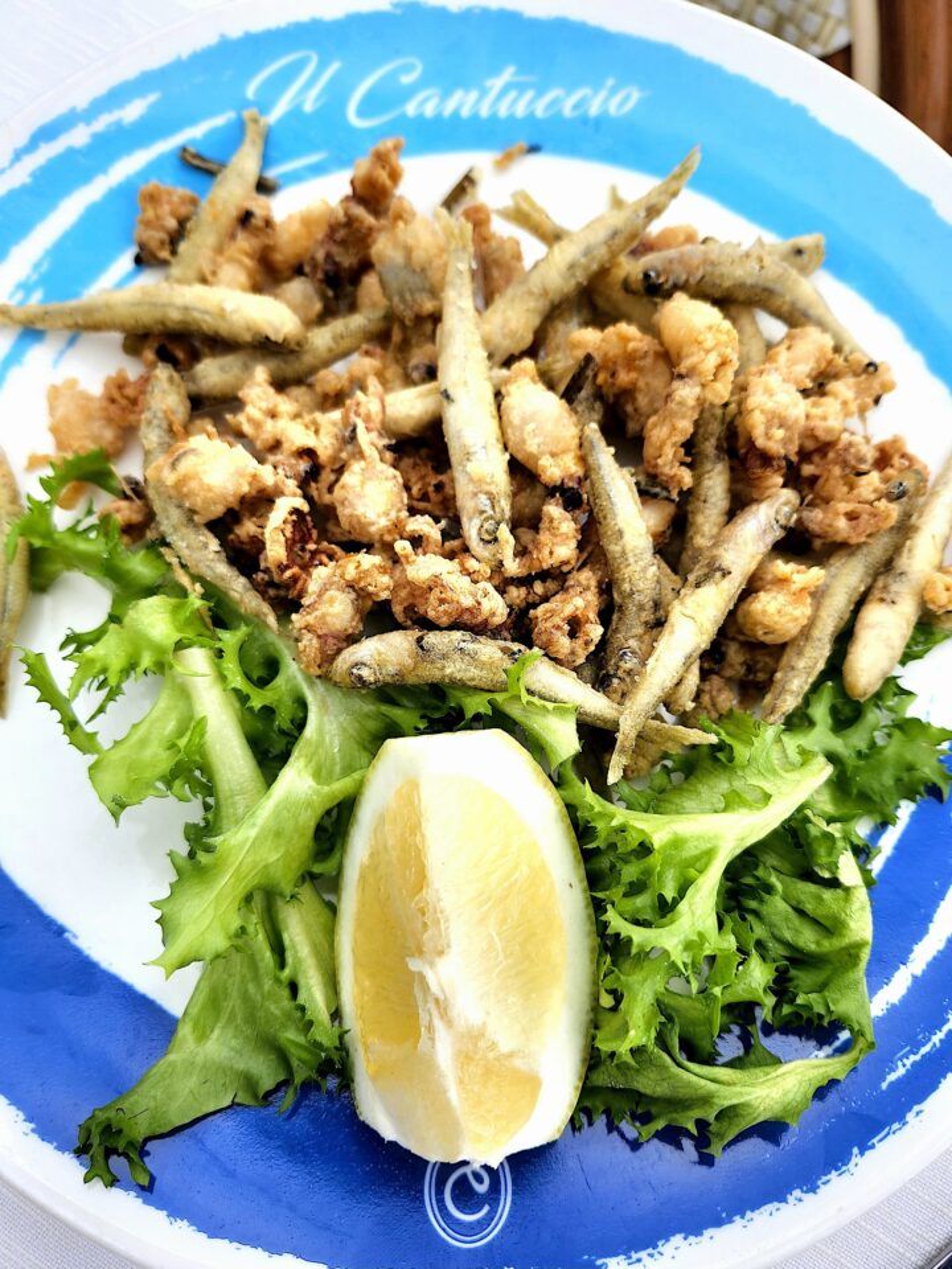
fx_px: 843
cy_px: 634
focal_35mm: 23
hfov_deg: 58.9
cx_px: 476
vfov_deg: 73.9
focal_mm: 5.54
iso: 25
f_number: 1.8
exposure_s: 1/455
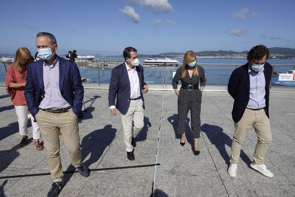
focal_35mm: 24
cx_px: 148
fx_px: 197
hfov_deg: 73.7
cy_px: 98
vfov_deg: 53.1
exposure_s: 1/200
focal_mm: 8.8
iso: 100
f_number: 11
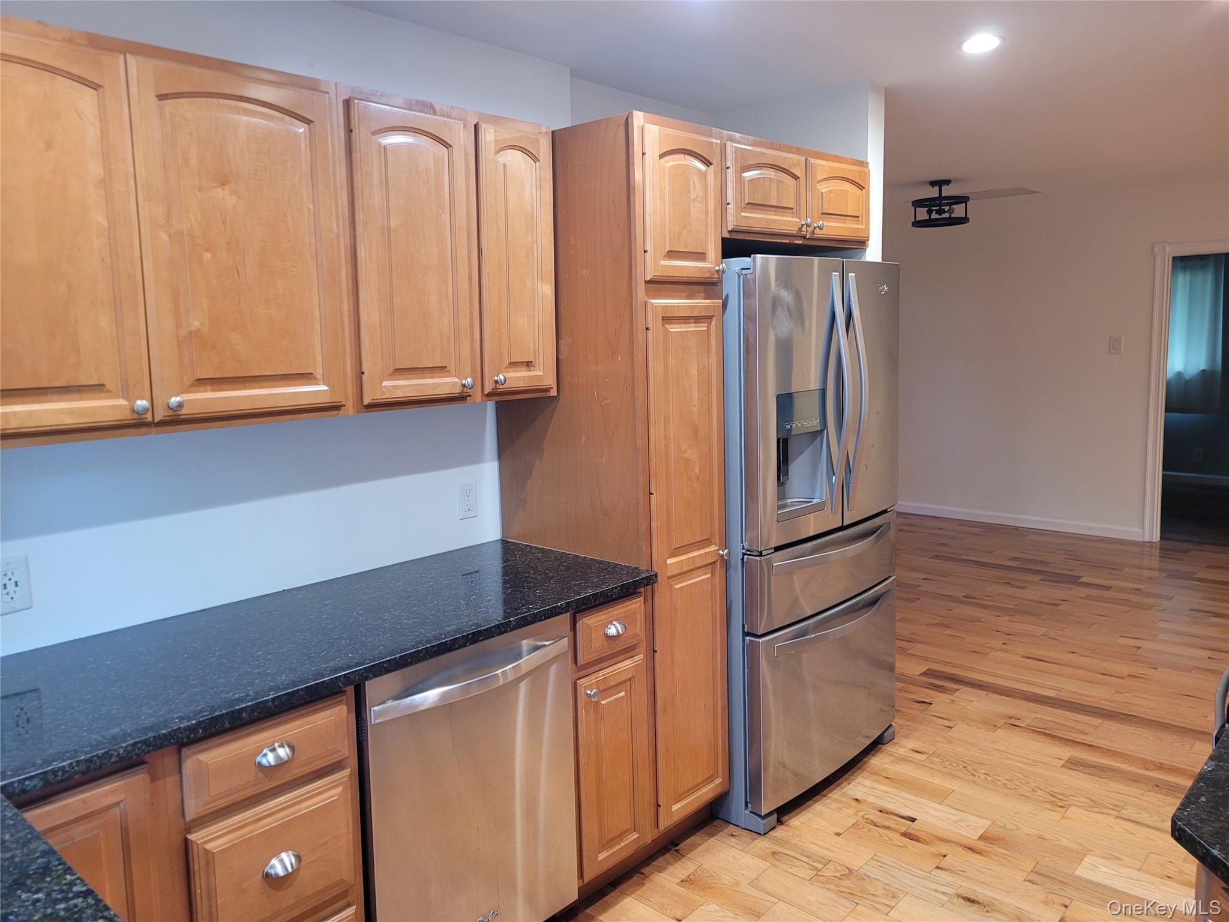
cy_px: 461
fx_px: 923
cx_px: 614
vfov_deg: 53.1
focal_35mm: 26
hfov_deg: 67.3
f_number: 1.8
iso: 250
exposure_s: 1/40
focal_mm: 5.4
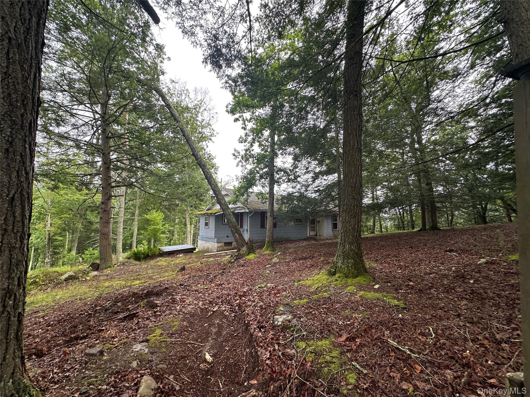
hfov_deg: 102.1
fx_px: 214
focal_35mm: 14
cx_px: 265
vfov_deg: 85.7
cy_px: 198
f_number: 2.2
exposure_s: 1/99
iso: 64
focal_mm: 2.22
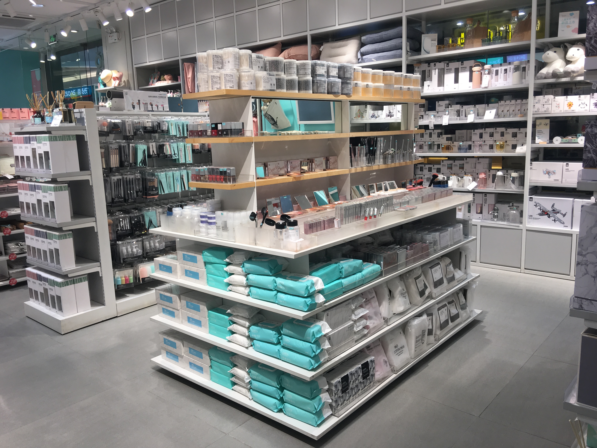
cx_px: 298
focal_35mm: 29
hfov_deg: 61.7
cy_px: 224
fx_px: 500
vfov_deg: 48.2
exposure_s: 1/100
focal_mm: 4.15
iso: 25
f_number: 2.2
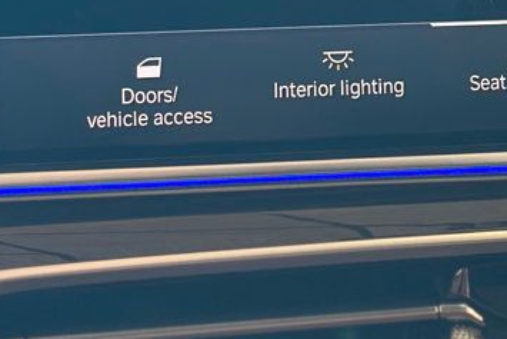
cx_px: 463
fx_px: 2029
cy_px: -83
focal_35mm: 144
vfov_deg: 9.4
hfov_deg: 14.1
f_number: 1.78
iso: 125
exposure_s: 1/53
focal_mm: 6.86
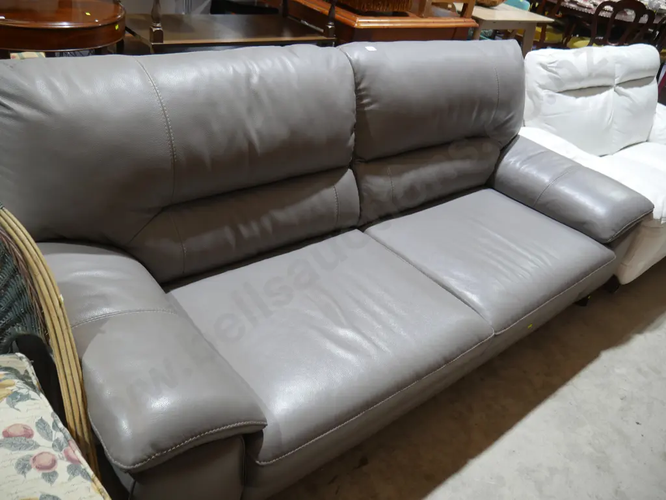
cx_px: 333
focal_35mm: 28
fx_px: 539
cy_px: 250
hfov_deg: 63.4
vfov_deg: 49.8
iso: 400
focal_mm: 14
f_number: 3.5
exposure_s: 1/60
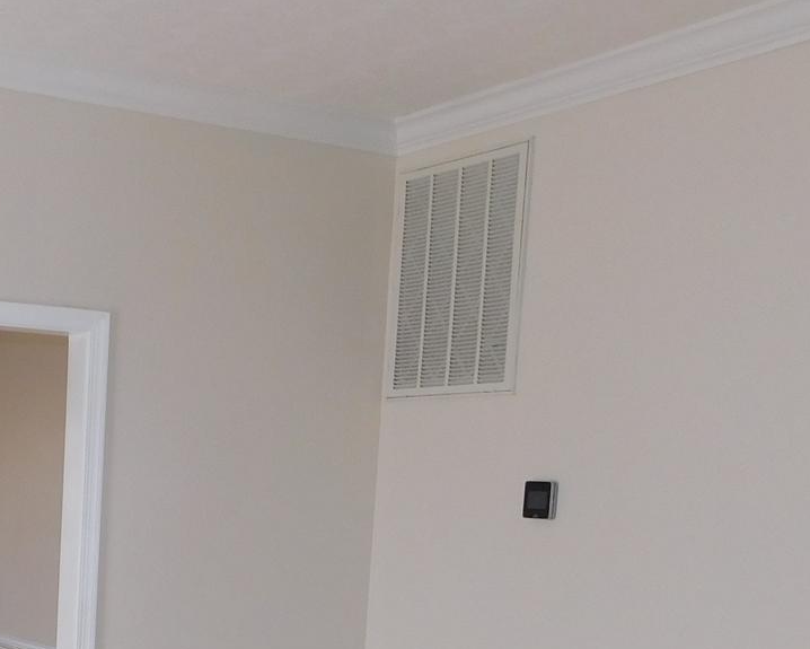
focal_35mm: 64
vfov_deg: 22.5
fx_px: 1535
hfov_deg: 28.4
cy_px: 718
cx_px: 72
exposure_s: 1/60
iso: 125
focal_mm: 4
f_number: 3
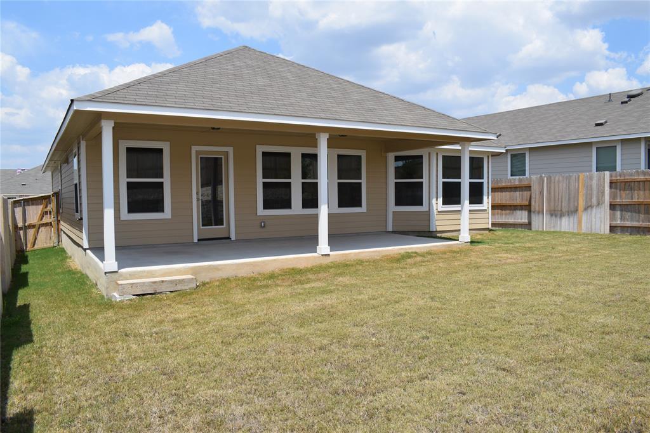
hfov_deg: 67.4
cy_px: 216
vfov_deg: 47.9
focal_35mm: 27
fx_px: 487
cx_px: 325
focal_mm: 18
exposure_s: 1/400
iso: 200
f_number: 10
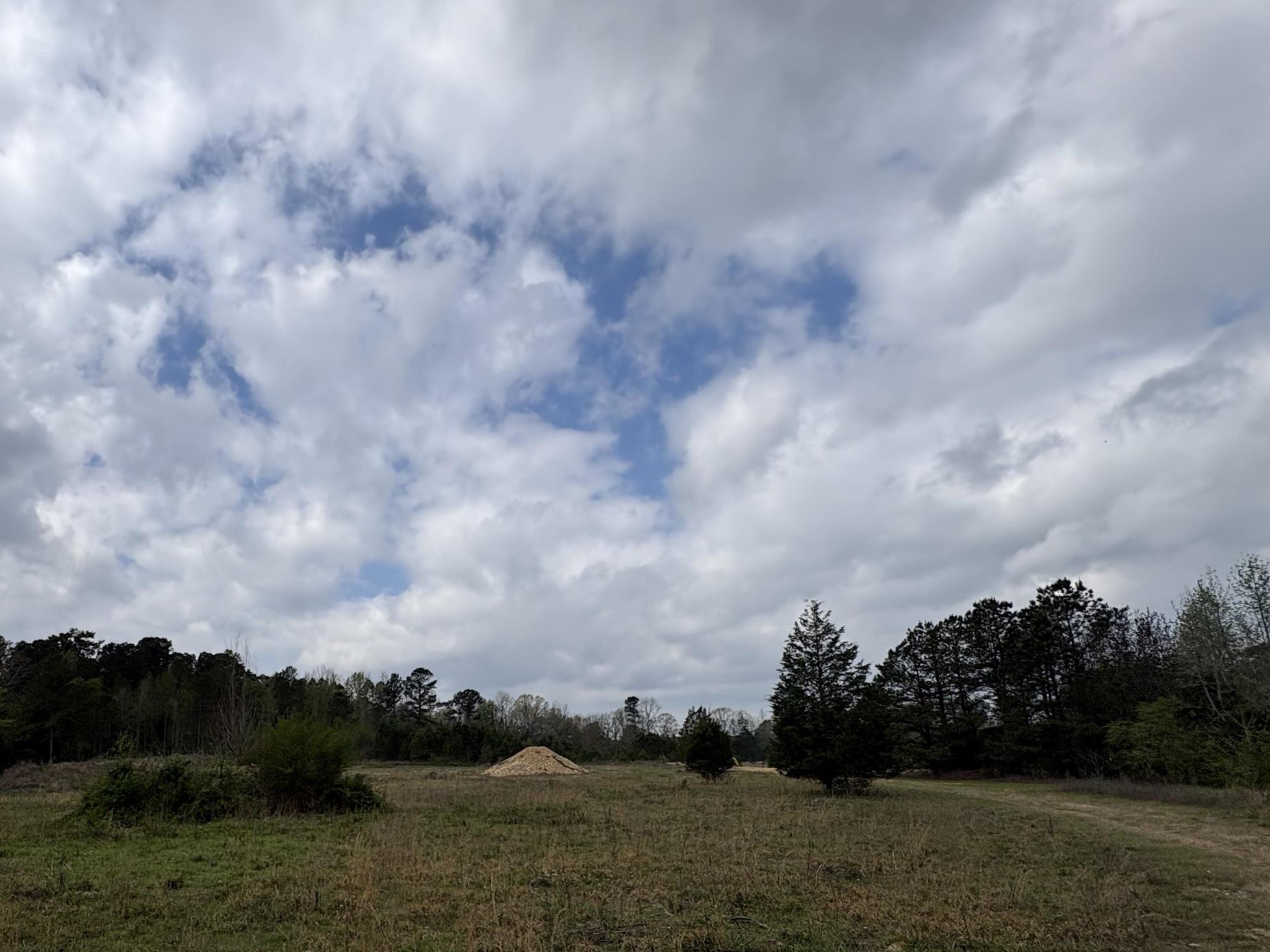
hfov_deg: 73.3
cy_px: 588
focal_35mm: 22
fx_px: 807
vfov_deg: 60.4
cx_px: 390
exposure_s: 1/4132
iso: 50
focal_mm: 2.22
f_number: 2.2
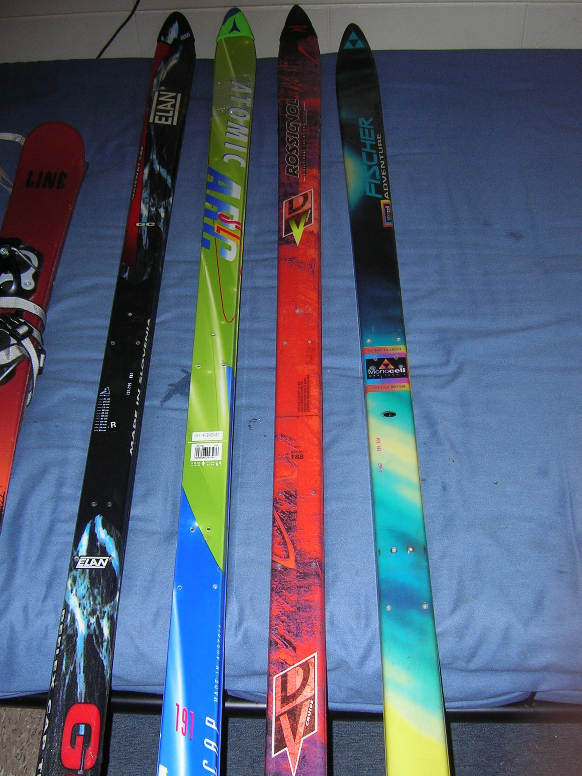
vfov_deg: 43.8
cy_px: 437
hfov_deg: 33.5
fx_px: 964
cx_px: 241
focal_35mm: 43
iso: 50
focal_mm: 5.7
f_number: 2.9
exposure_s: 1/60.1
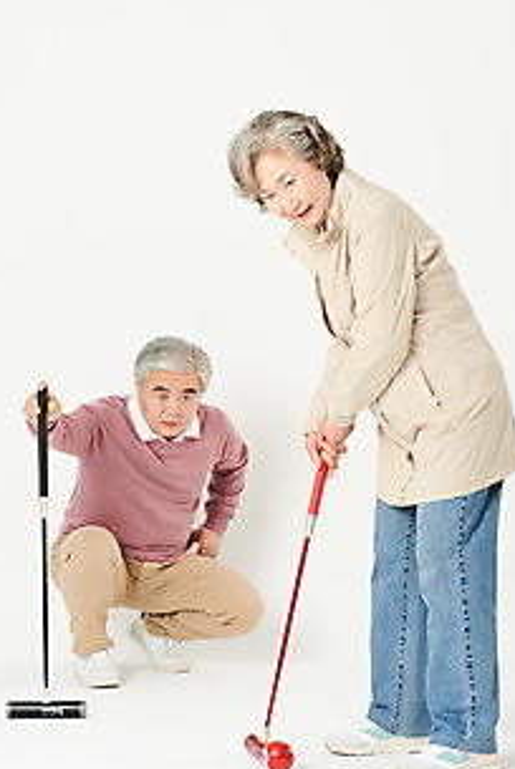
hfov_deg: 11.6
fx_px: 2526
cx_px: 281
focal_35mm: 118
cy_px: 350
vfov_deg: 17.3
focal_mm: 90
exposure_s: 1/125
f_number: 11
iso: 100
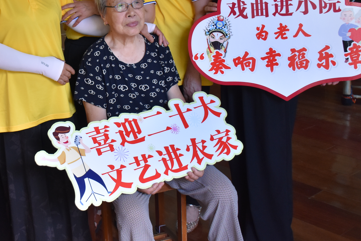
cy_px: 39
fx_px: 562
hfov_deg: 34.4
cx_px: 67
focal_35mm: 56
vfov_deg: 23.7
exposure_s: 1/100
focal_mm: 20
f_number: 5
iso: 800
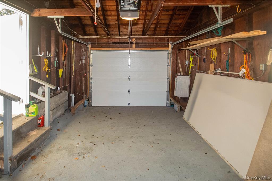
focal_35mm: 15
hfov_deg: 100.4
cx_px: 136
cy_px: 90
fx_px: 113
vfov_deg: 77.3
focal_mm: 10
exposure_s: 1/60
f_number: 5.6
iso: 3600
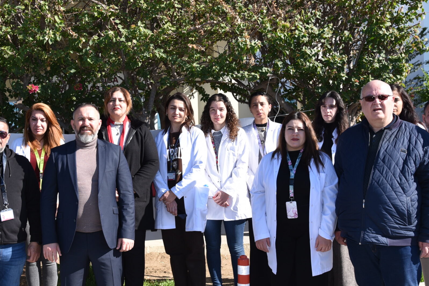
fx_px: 667
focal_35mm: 56
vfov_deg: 24.2
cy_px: 149
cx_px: 129
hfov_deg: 35.1
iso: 100
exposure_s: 1/200
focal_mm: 35
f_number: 7.1
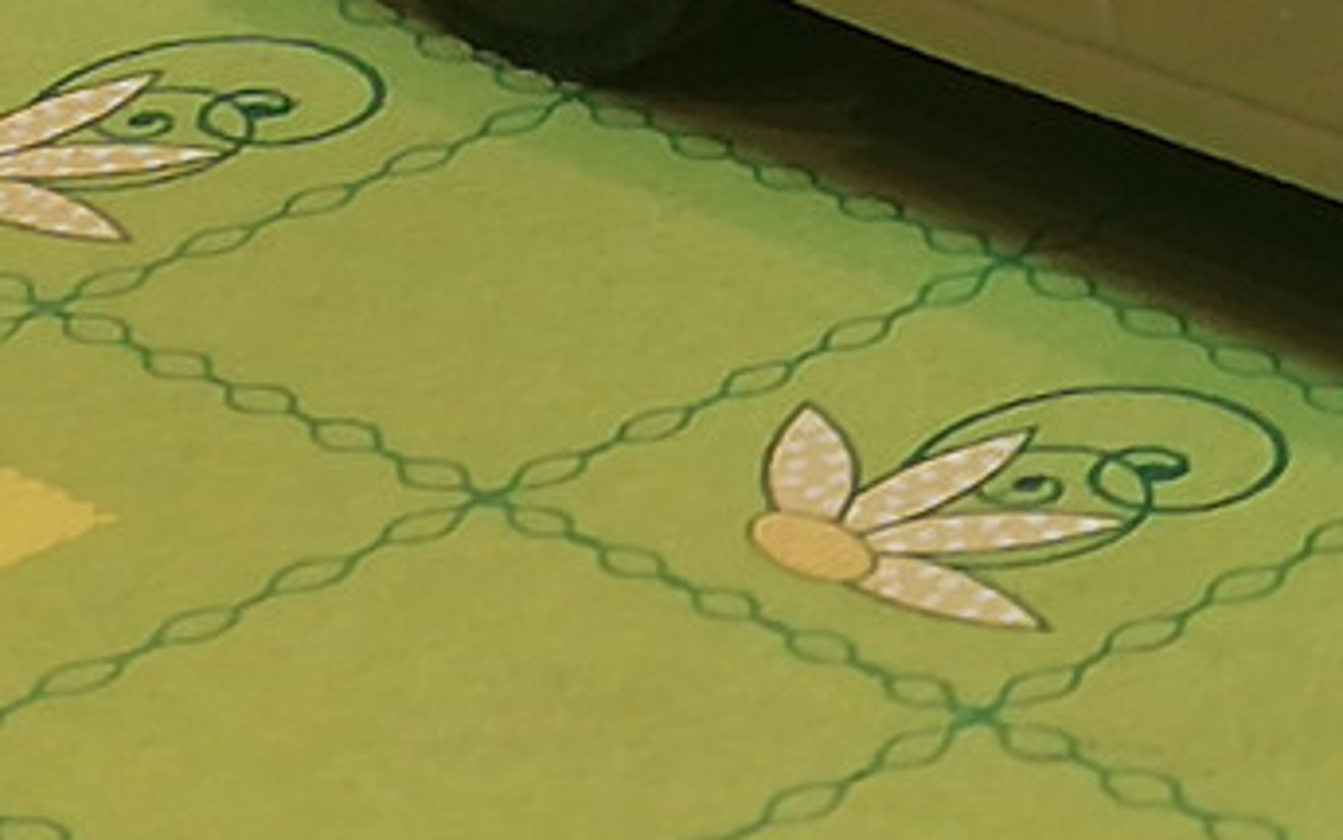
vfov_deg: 6.3
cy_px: -277
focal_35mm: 207
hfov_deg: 9.9
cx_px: 1864
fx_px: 7576
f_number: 2.2
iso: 100
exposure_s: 1/33.3
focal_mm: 3.46
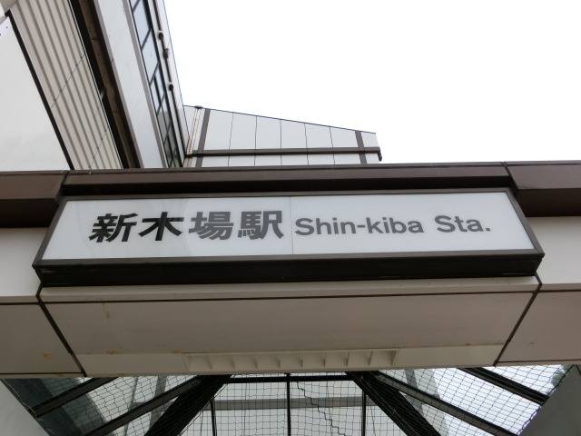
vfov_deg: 48.2
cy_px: 218
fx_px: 487
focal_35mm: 29
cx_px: 290
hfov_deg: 61.7
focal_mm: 5.2
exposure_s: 1/200
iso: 80
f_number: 3.7
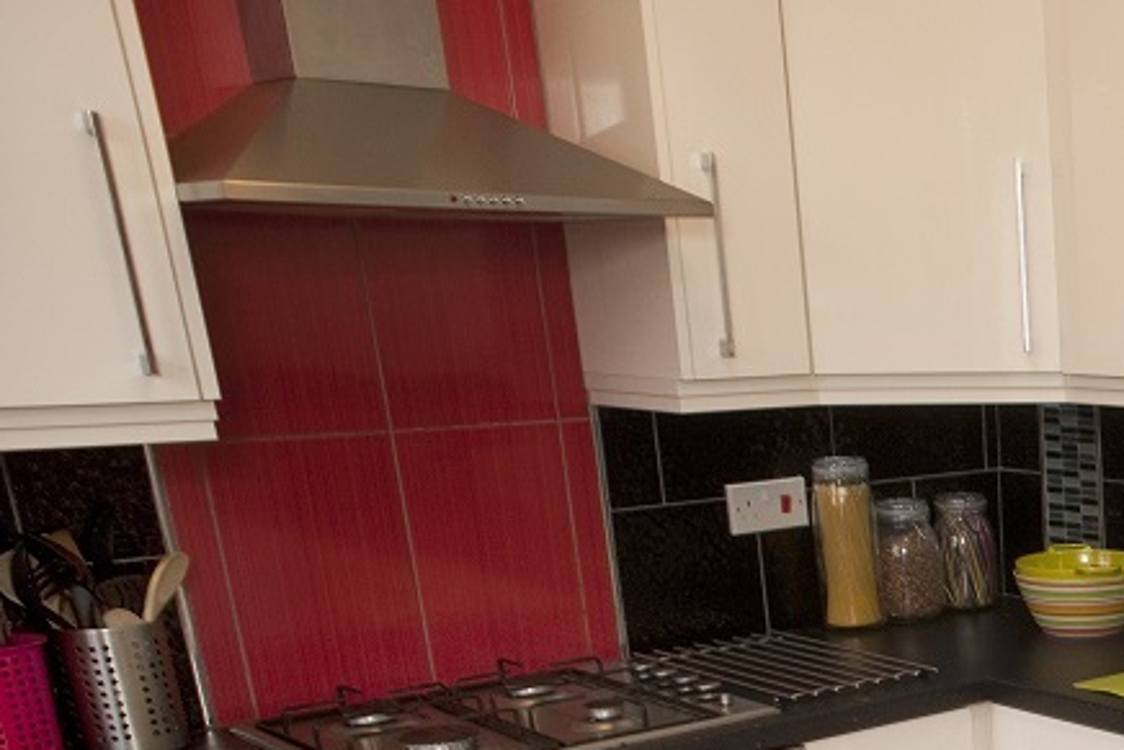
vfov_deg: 22.8
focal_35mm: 55
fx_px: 1718
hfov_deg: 29.2
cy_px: 879
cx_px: 1469
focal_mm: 20
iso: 320
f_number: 5
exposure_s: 1/30
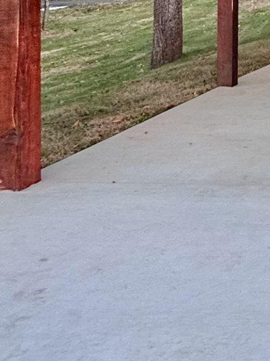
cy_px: -3
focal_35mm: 60
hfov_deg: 19.4
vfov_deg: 29.9
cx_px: 463
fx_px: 624
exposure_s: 1/99
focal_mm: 2.22
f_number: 2.2
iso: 125
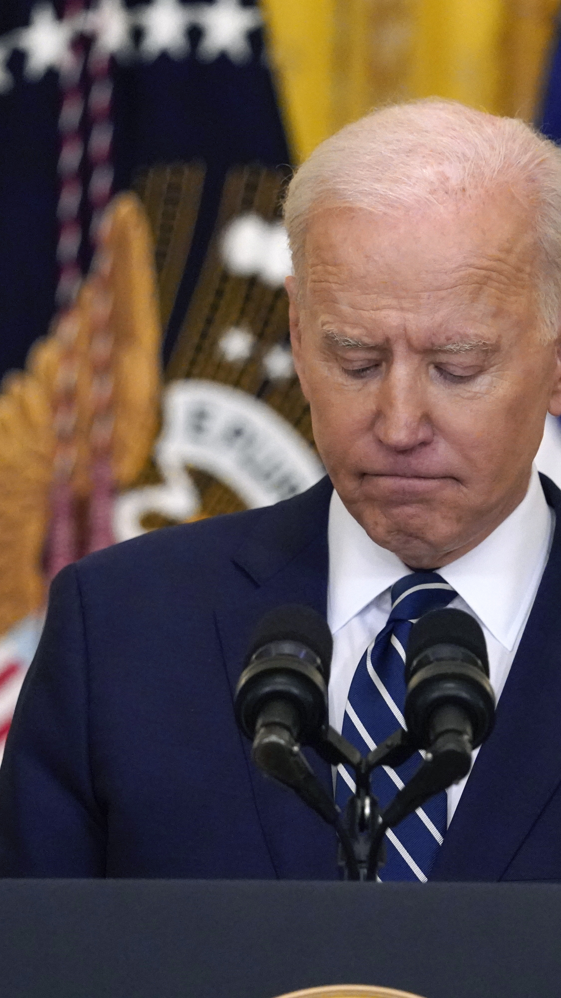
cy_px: 499
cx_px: 436
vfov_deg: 3.2
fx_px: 17876
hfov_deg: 1.8
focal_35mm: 676
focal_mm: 430
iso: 10000
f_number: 6.3
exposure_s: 1/250
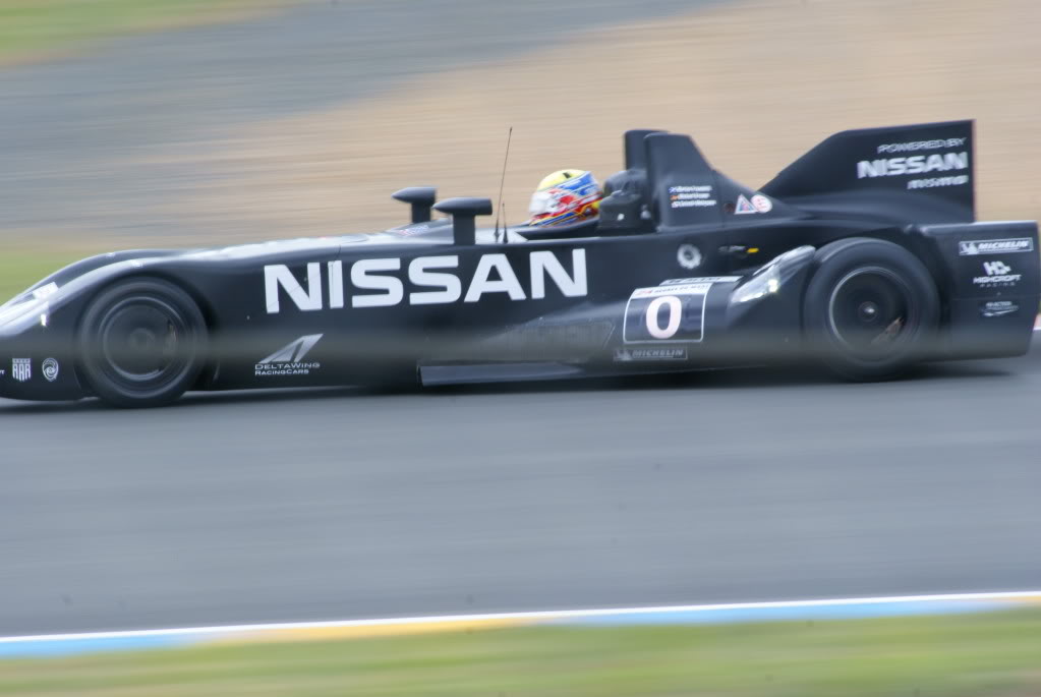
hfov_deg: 4.6
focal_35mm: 450
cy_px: 348
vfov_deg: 3.1
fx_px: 13029
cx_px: 520
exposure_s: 1/60
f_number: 20
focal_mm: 300
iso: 400
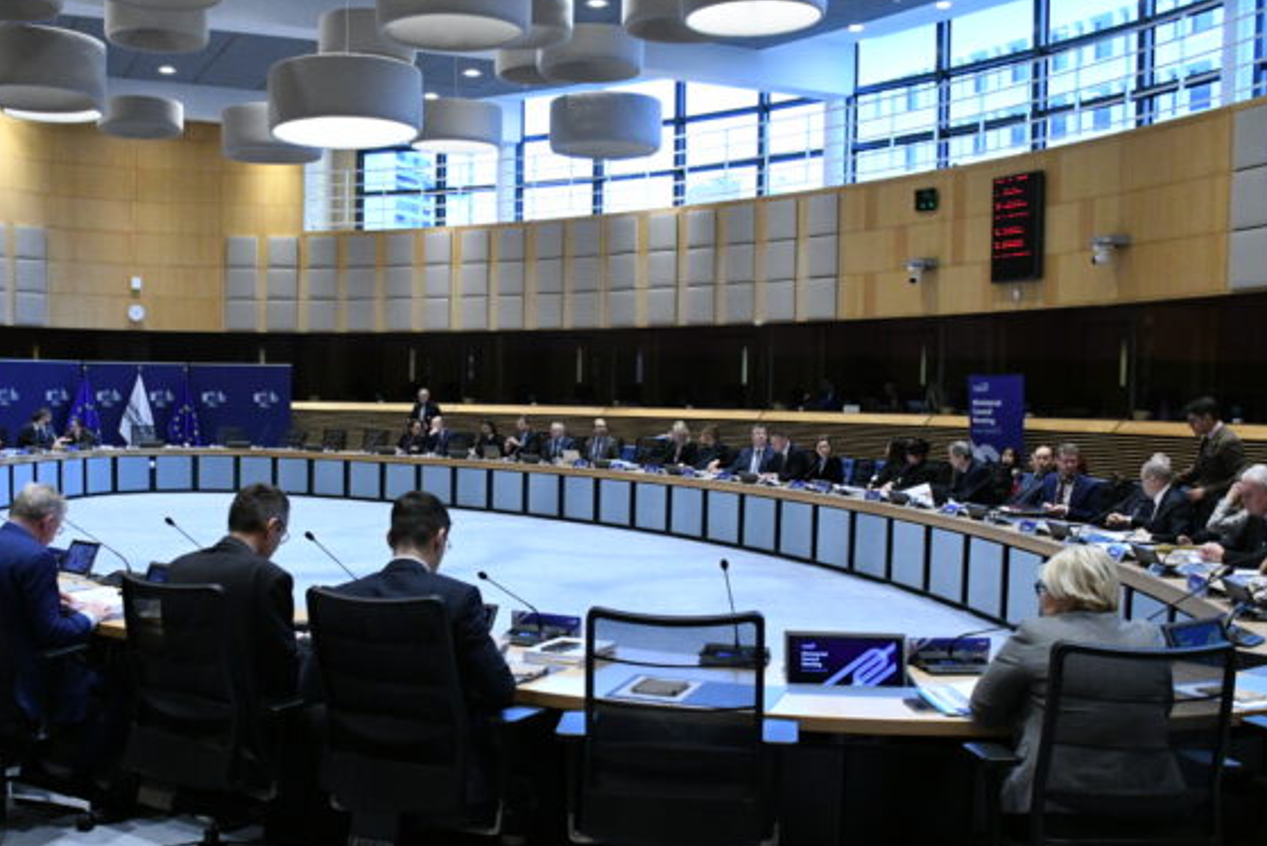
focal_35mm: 37
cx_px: 520
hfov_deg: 51.6
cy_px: 491
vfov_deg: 35.9
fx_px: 1303
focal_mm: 18
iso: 5000
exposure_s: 1/400
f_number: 4
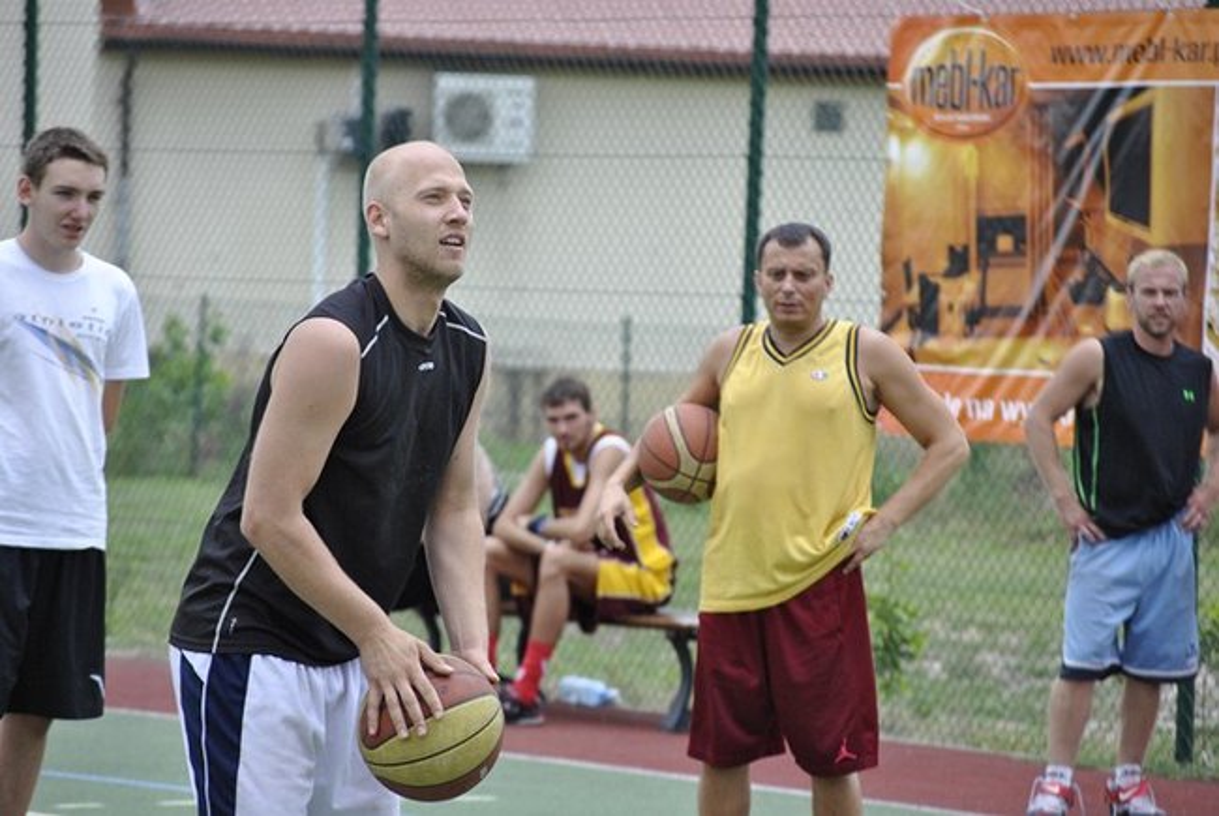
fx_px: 6864
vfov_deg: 6.8
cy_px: 408
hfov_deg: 10.1
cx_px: 610
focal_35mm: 202
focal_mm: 135
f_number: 5
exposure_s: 1/500
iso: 500
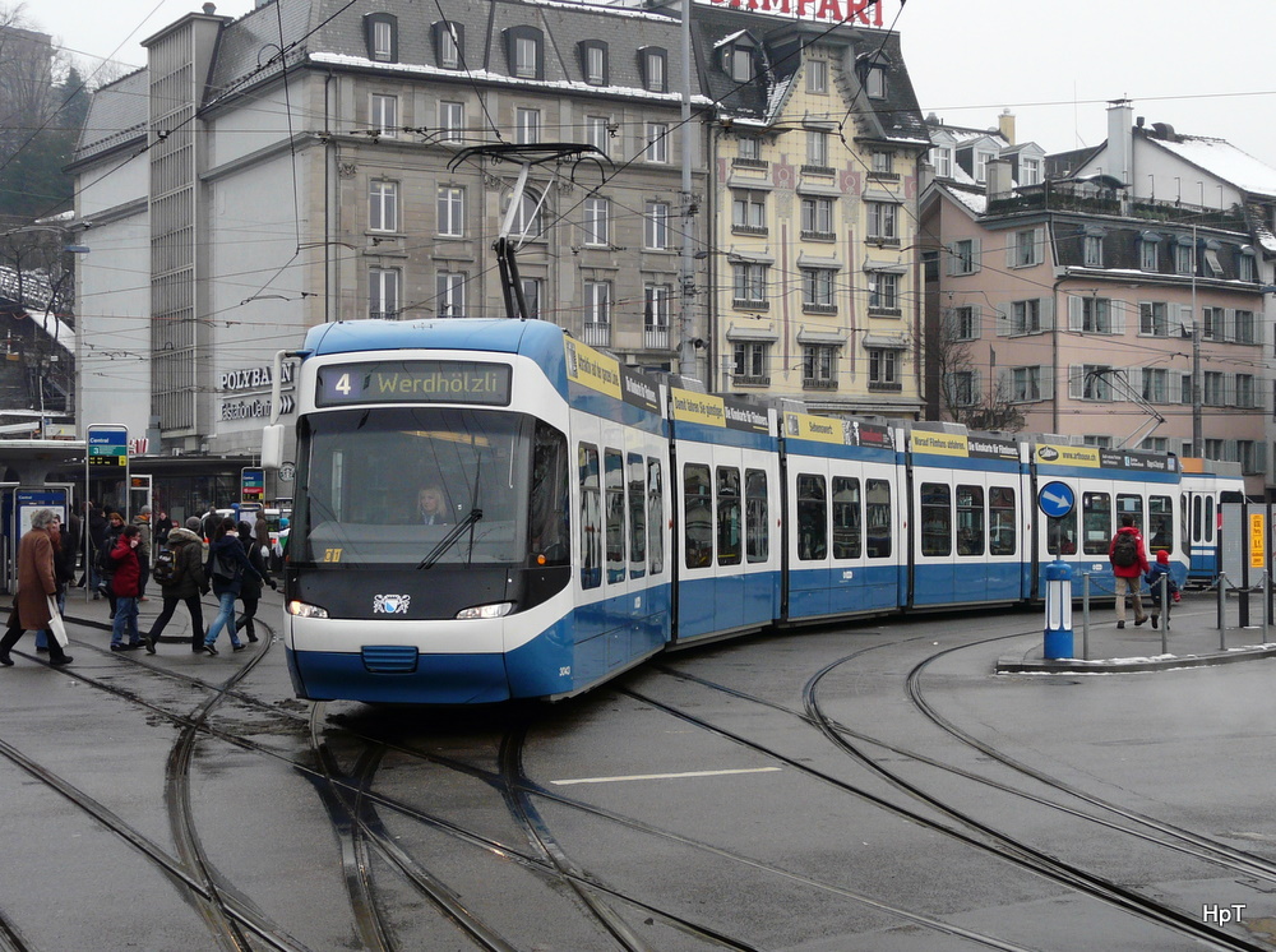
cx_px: 638
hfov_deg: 43.0
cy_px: 476
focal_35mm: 44
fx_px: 1619
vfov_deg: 32.8
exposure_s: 1/250
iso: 100
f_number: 4
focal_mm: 7.2
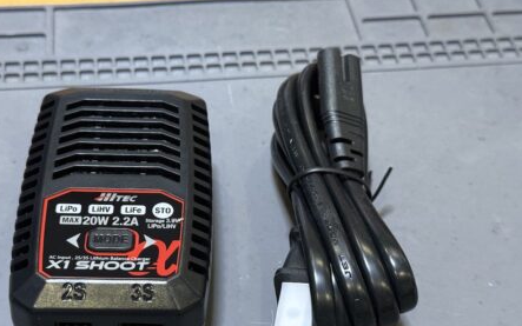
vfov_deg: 20.9
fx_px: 882
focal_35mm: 62
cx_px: 211
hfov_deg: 32.9
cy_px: 197
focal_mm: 6.76
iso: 250
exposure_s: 1/36
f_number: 1.78
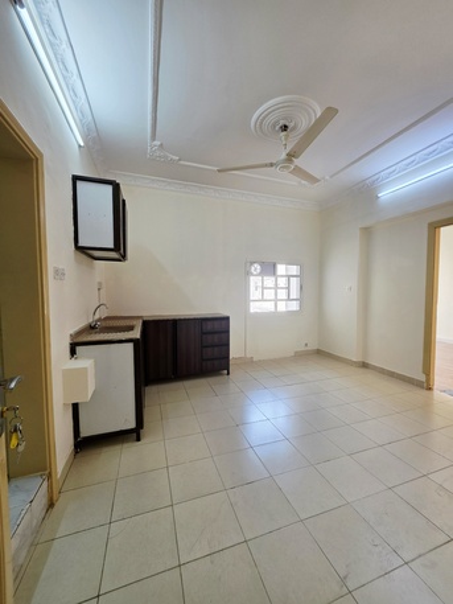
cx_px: 226
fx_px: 227
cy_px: 302
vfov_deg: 106.2
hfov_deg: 89.9
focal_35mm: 13
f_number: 1.9
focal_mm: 2.2
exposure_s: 1/101
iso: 100
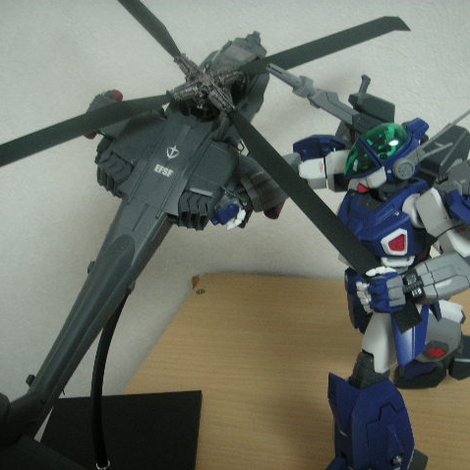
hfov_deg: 37.5
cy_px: 235
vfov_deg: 37.6
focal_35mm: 45
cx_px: 241
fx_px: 691
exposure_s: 1/15
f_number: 3.3
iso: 100
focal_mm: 6.3
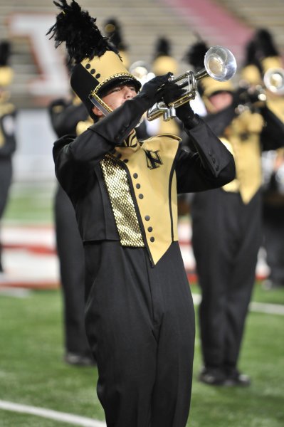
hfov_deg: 4.6
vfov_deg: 6.9
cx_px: 142
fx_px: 3556
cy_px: 214
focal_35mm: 300
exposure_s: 1/160
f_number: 2.8
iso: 800
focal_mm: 200
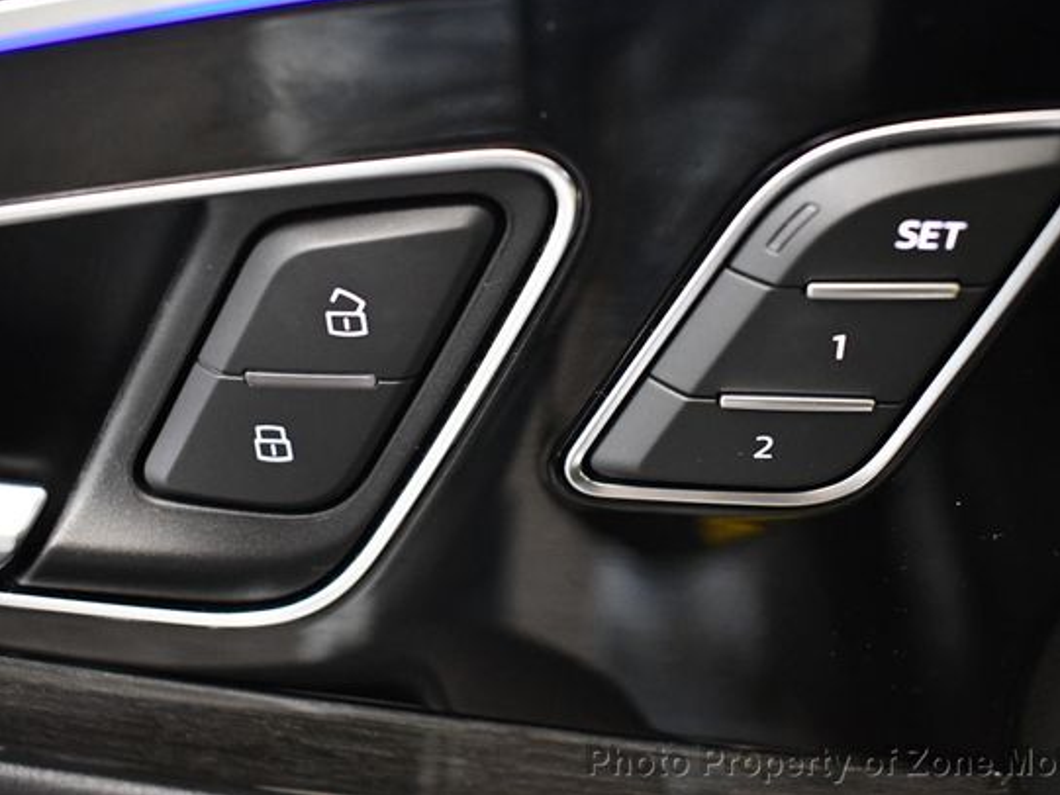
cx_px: 562
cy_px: 380
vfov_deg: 35.1
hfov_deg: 45.7
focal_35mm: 41
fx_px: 1256
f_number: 3.5
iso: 3600
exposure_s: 1/60
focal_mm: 18
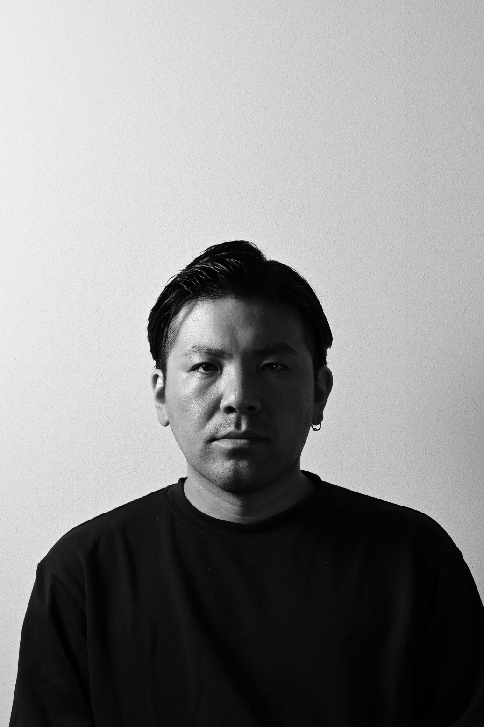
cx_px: 242
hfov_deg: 28.1
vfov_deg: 41.1
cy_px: 364
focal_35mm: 48
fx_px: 969
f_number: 7.1
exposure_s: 1/100
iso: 400
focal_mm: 48
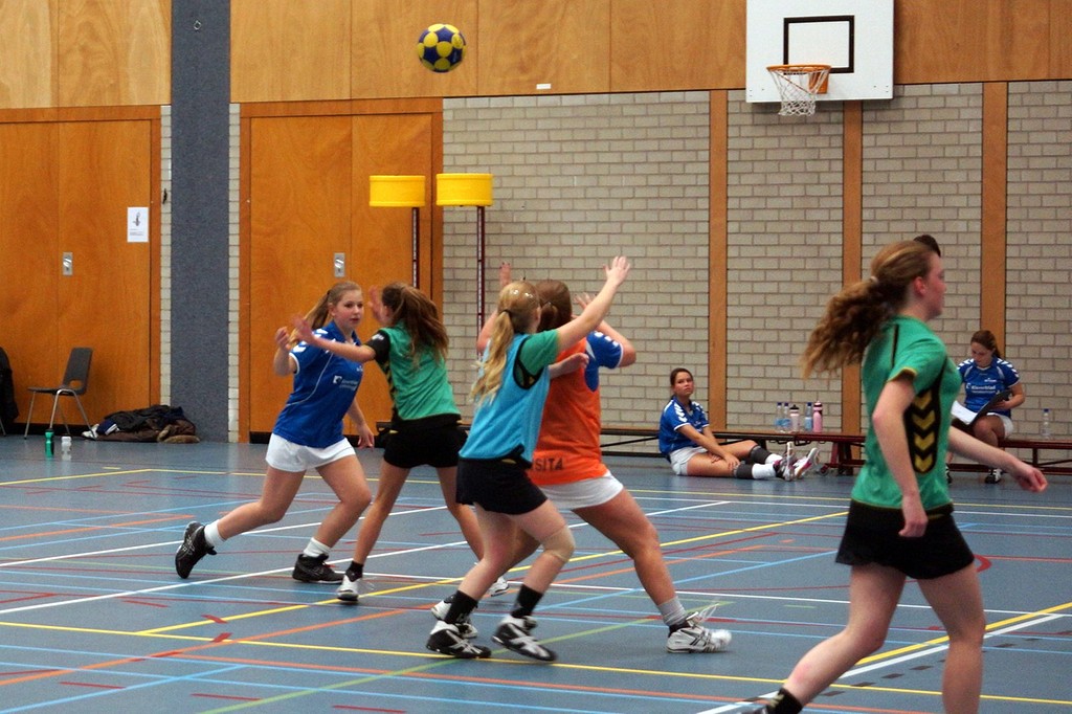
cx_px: 536
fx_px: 2232
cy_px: 357
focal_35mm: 75
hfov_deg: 27.0
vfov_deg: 18.2
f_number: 2.8
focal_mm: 50
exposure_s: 1/250
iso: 1000
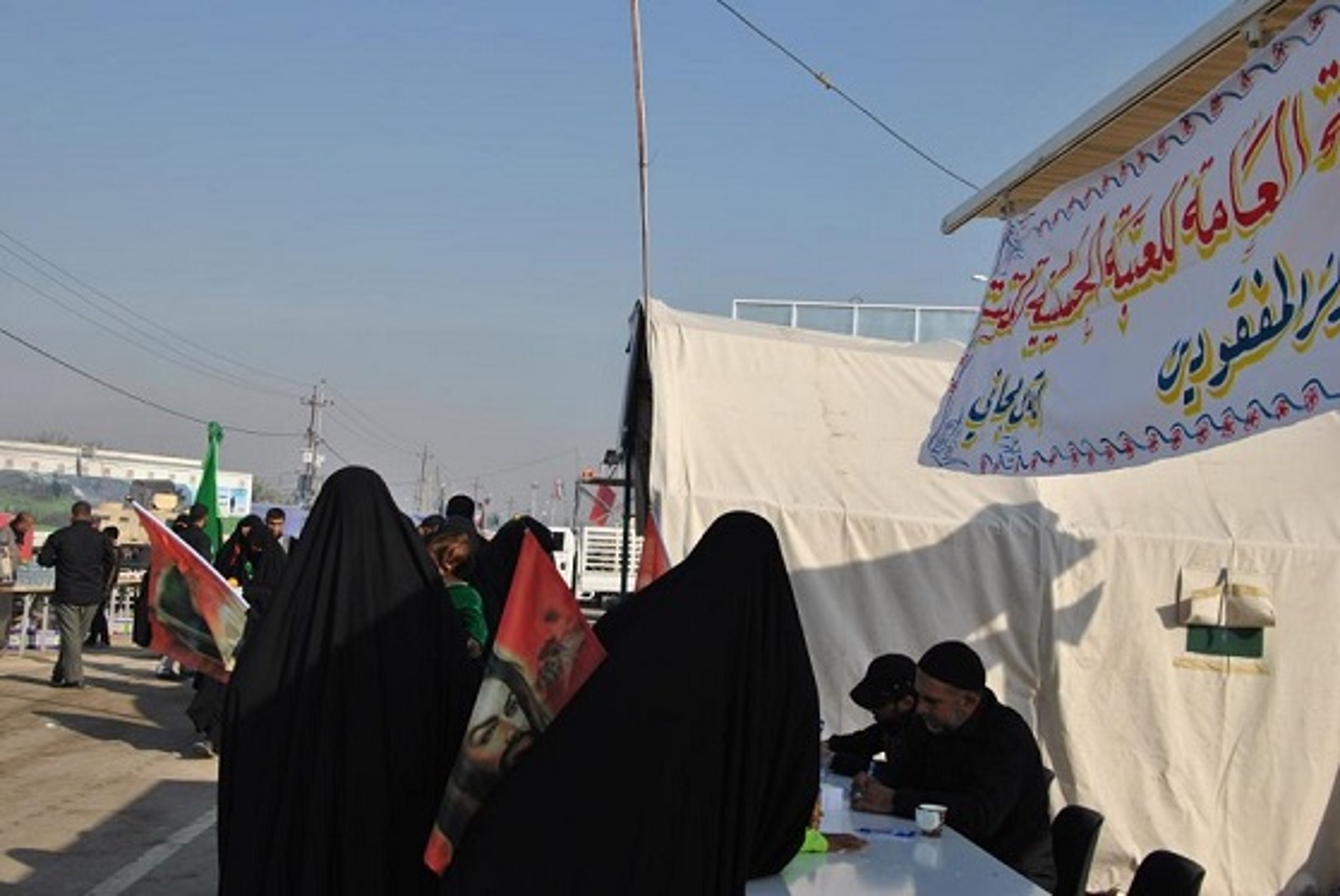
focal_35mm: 39
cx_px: 670
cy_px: 448
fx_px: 1453
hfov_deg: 49.5
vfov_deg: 34.3
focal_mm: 26
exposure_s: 1/250
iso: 100
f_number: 8
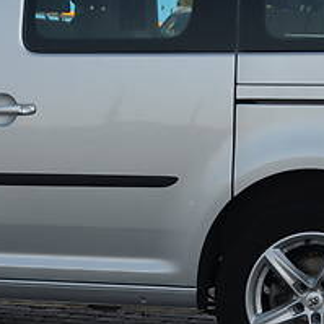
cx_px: 31
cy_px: 111
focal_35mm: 174
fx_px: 1843
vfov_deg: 10.0
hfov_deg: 10.0
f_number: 5.6
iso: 200
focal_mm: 34
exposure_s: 1/125
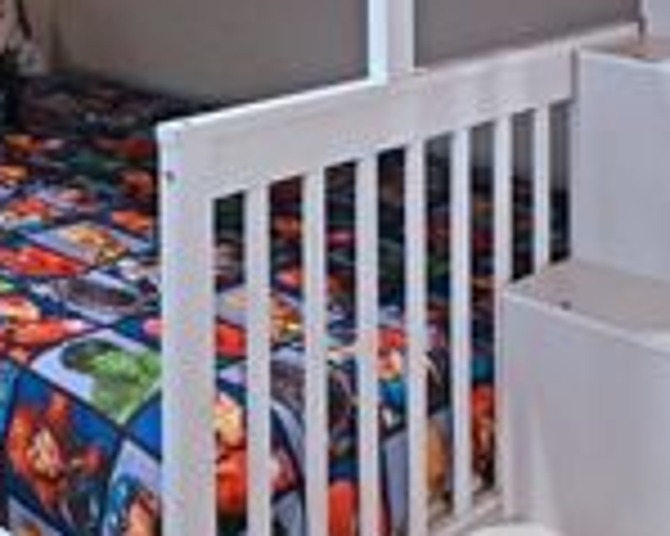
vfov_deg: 21.8
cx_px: -29
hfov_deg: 28.3
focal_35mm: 62
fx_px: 1229
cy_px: -182
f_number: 2.8
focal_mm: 14
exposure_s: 1/125
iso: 1400
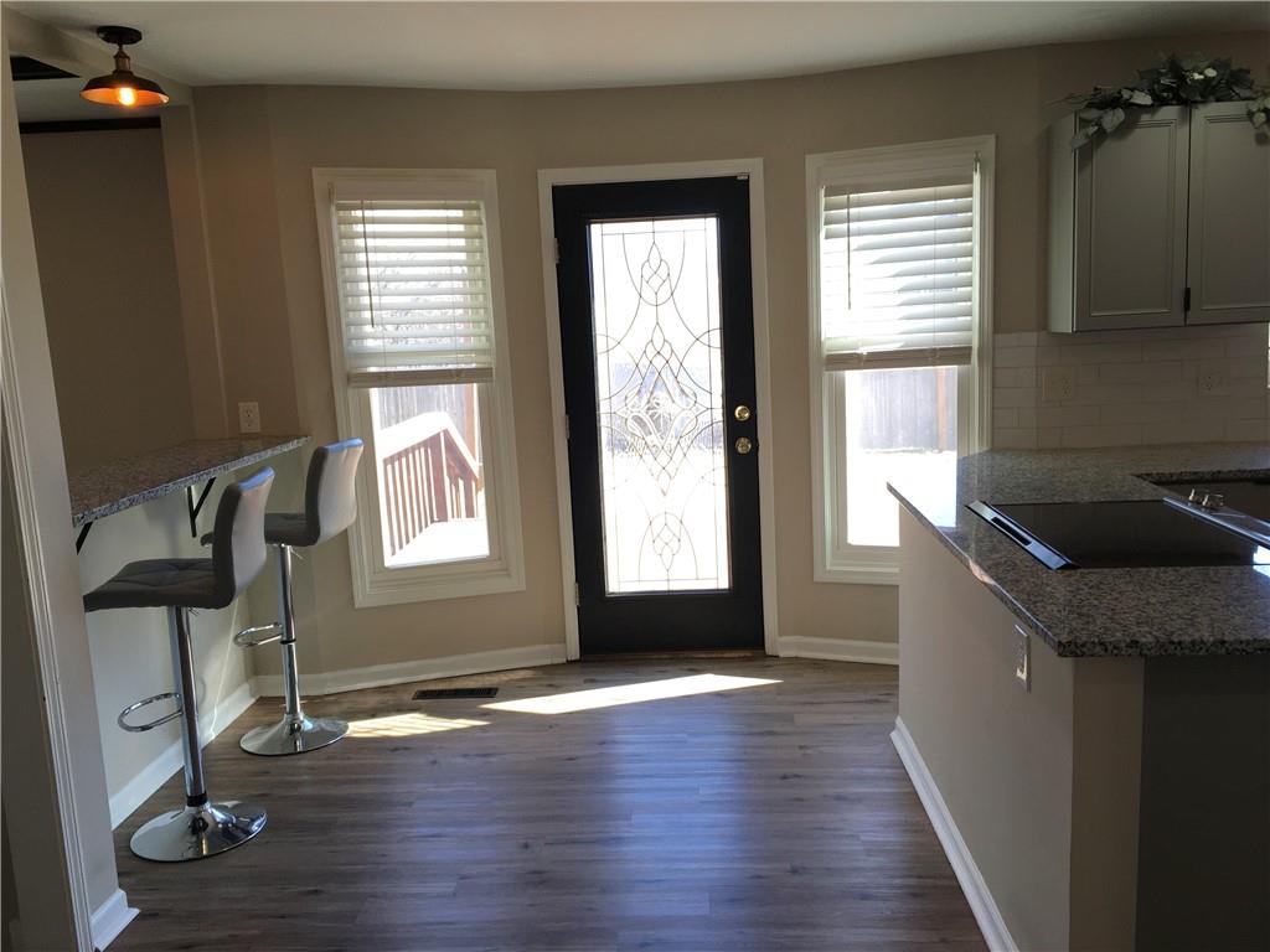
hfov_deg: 61.7
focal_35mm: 29
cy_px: 476
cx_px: 635
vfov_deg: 48.2
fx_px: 1064
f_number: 2.2
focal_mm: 4.15
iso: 32
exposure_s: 1/60
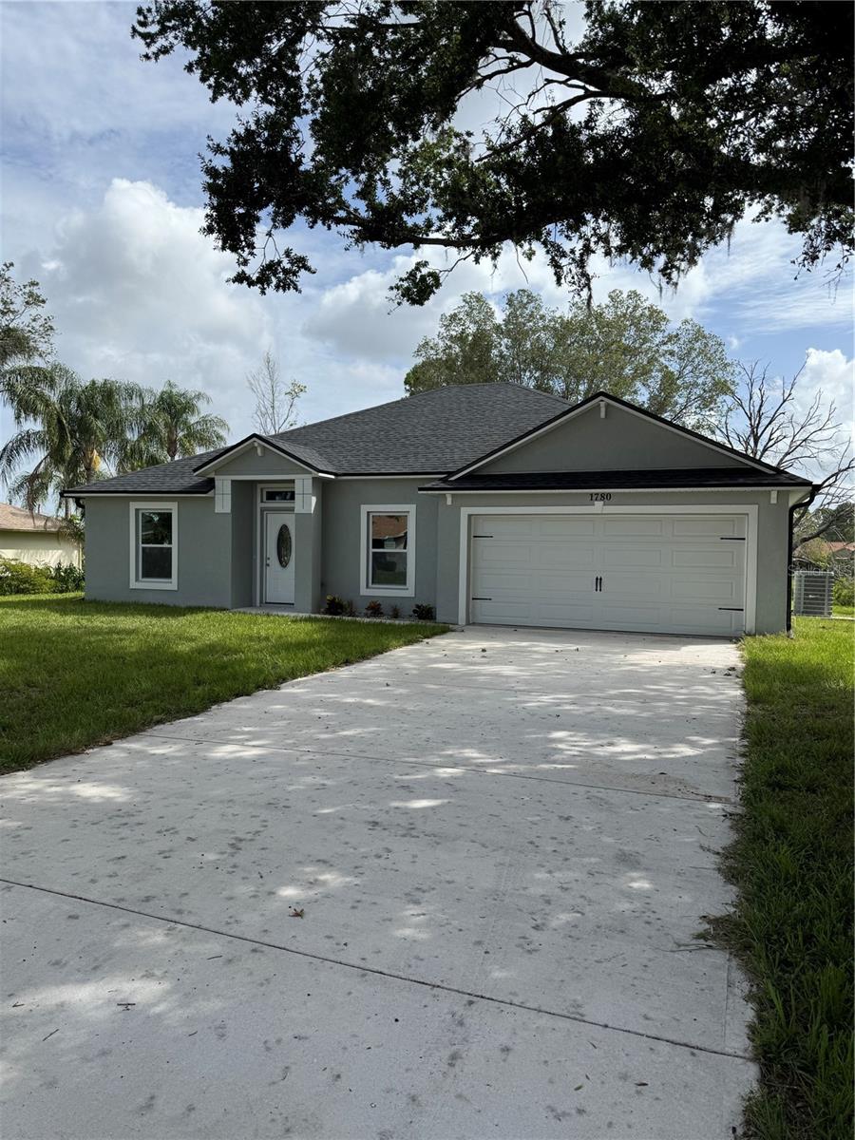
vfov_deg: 71.6
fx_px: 790
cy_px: 570
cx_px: 428
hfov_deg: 56.8
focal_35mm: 24
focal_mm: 6.76
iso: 80
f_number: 1.78
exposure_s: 1/5348
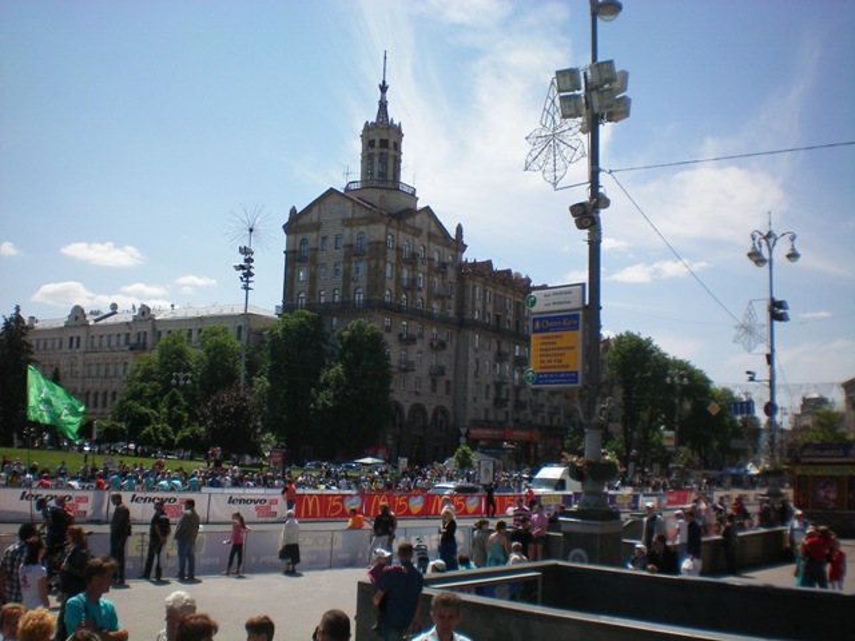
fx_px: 939
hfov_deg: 49.0
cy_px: 320
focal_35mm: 38
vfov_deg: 37.7
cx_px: 428
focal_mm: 6.3
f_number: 4.6
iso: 64
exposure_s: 1/800
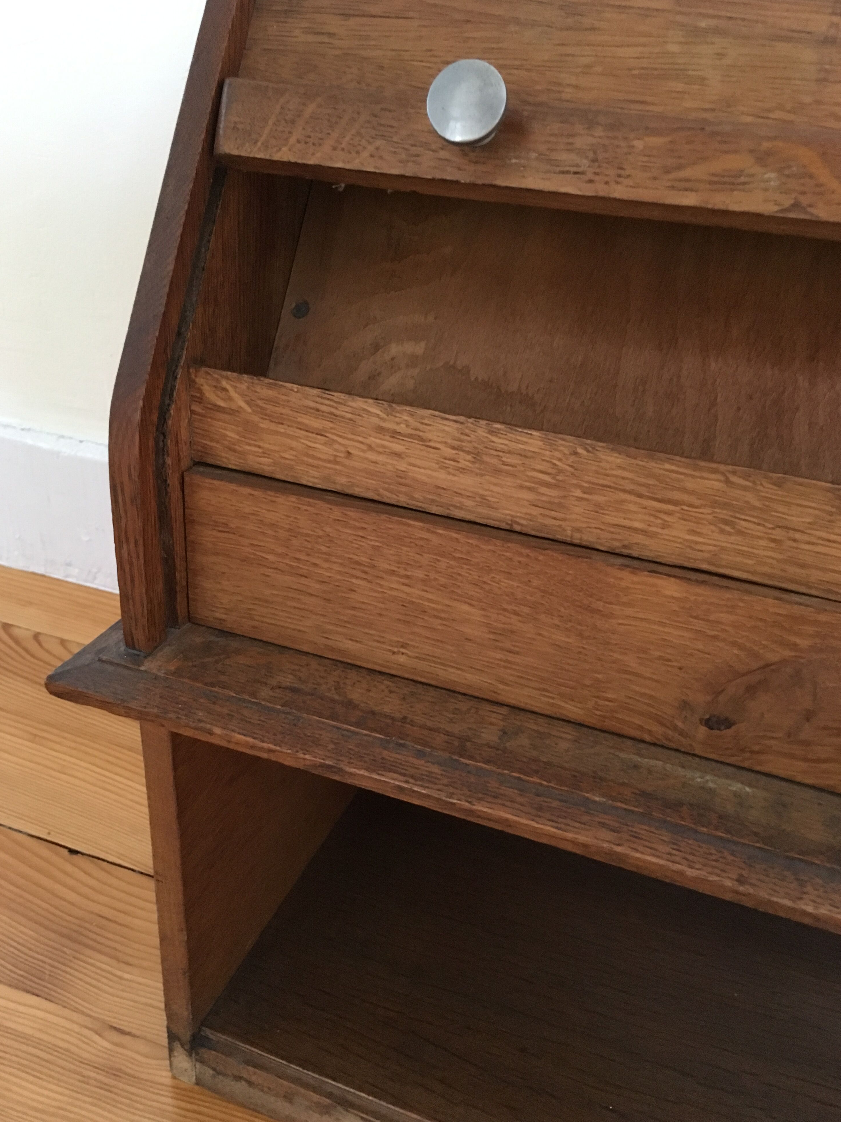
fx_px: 972
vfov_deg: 60.0
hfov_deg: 46.8
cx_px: 415
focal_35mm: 30
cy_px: 569
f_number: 2.2
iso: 200
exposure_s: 1/17
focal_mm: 4.15
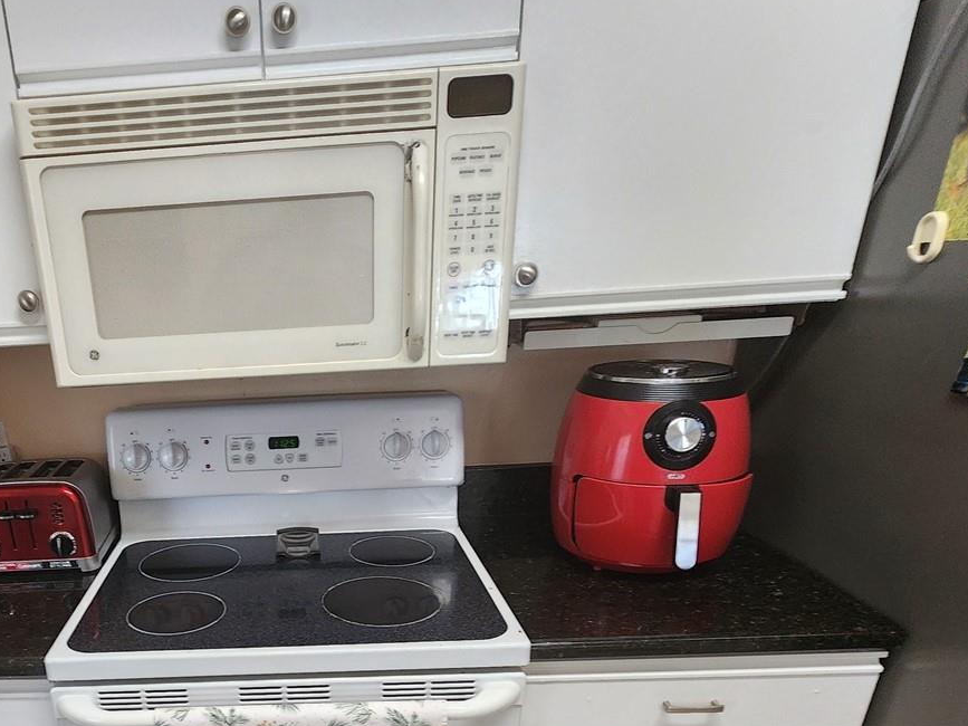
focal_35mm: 24
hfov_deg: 68.3
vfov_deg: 52.3
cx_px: 279
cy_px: 604
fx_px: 671
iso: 160
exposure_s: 1/60
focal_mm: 2.2
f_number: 2.2
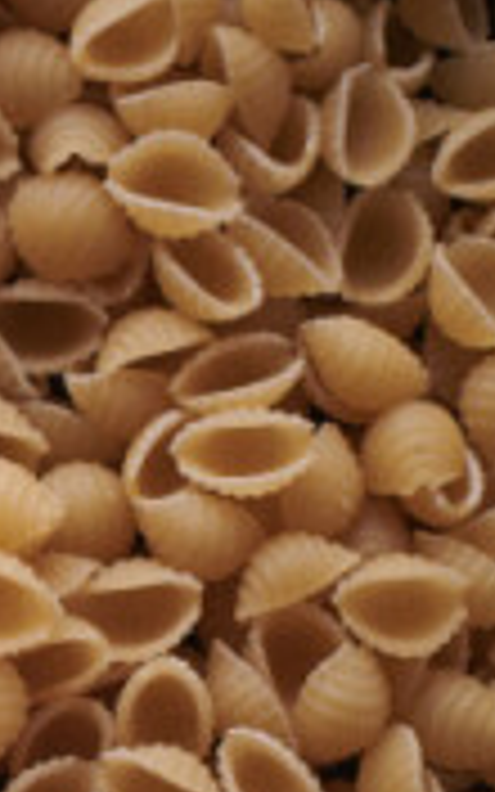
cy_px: 1048
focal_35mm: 232
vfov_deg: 8.9
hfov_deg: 5.2
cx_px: -1242
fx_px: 5008
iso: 160
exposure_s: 1/100
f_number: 8
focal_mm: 50
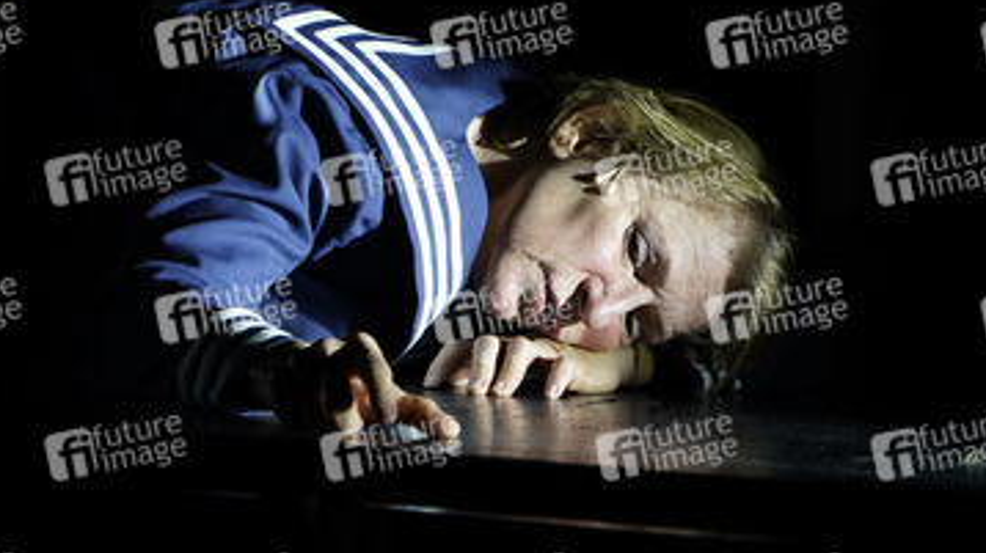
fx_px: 20697
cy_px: 242
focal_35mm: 792
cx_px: 428
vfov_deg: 1.5
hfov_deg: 2.7
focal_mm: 600
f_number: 8
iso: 1600
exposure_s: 1/250
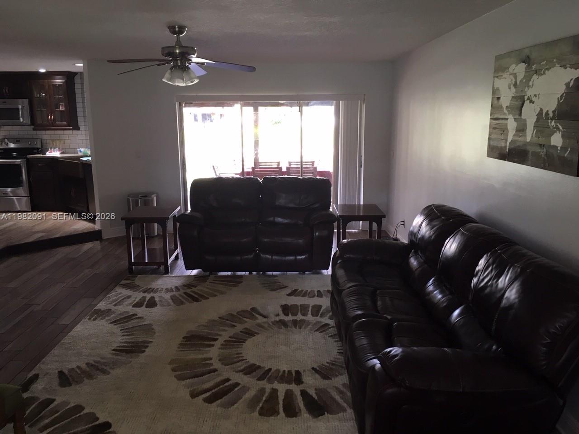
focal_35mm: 29
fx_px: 485
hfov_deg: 61.7
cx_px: 290
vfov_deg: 48.2
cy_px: 217
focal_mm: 4.15
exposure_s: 1/30
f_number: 2.2
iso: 64
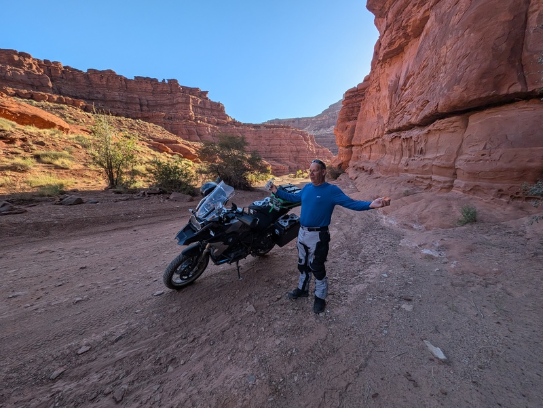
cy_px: 204
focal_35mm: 12
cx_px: 272
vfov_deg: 94.6
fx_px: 188
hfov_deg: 110.5
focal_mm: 2.23
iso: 40
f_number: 1.95
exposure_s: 1/1292
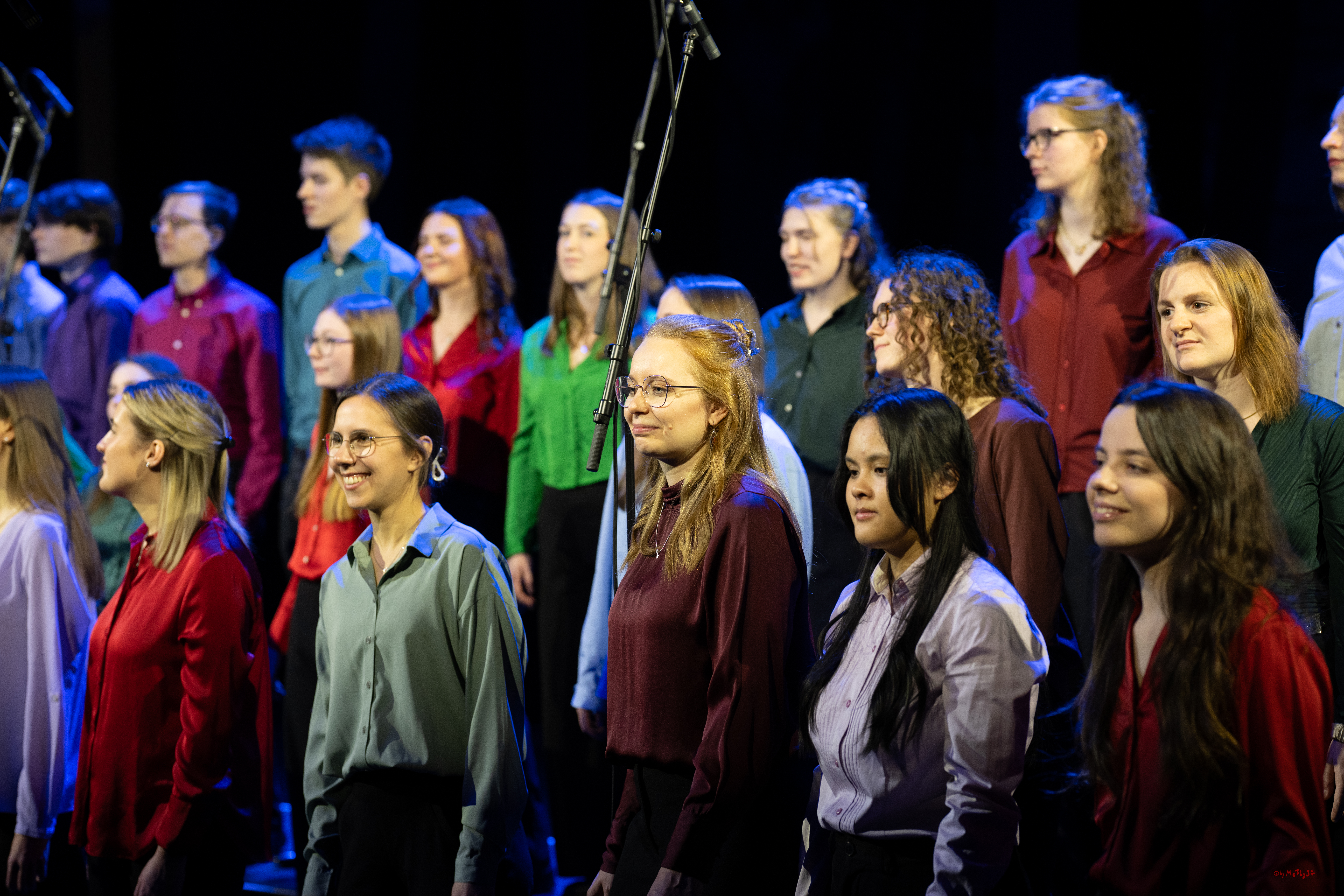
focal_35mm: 85
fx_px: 3173
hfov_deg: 23.9
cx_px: 672
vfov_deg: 16.1
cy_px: 448
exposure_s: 1/250
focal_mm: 85
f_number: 2.8
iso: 1000
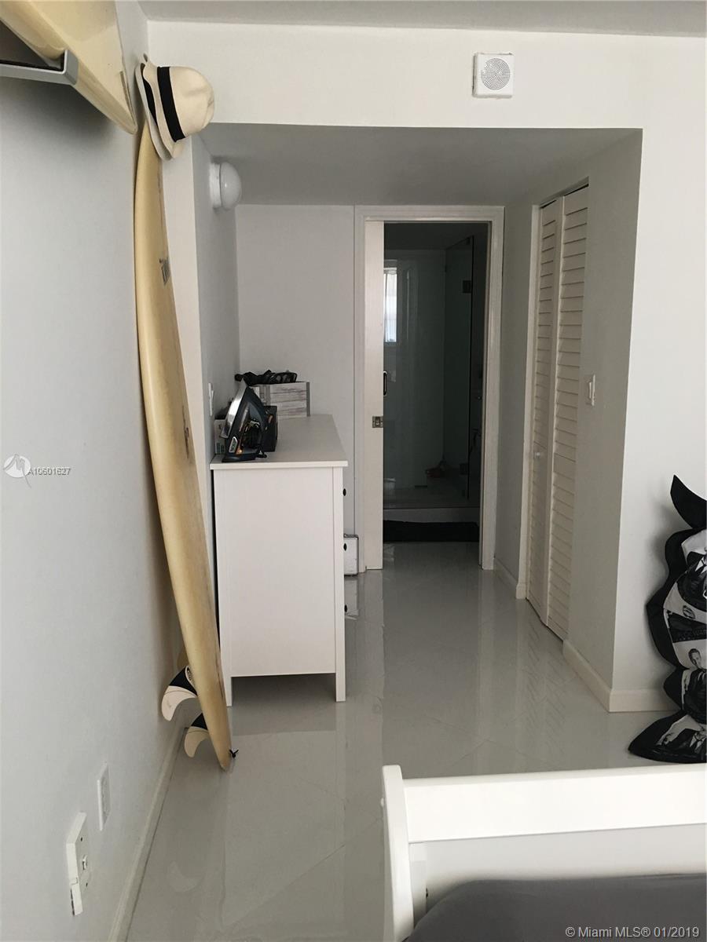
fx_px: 790
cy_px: 471
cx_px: 354
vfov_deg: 61.7
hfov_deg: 48.2
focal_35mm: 29
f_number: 2.2
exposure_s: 1/30
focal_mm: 4.15
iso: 40
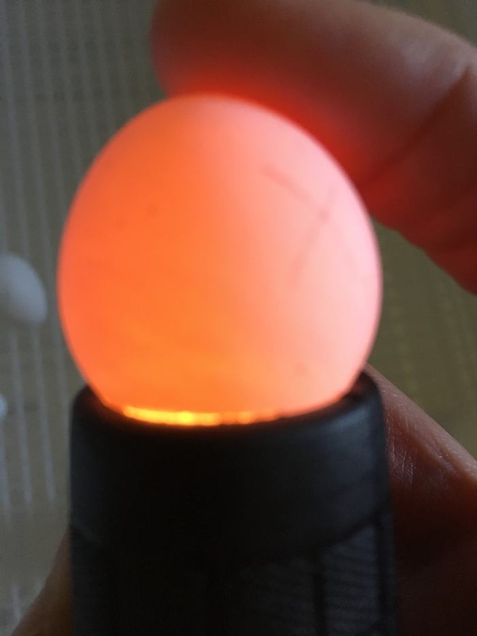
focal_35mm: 29
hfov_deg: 48.2
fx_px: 533
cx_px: 238
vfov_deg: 61.7
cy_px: 318
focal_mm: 4.15
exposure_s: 1/30
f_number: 2.2
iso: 160
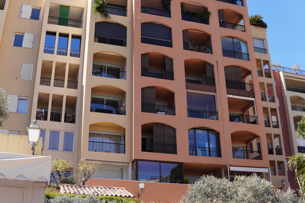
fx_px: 381
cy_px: 102
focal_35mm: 45
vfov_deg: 29.9
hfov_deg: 43.6
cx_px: 152
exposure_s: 1/250
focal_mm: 30
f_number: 5
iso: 100
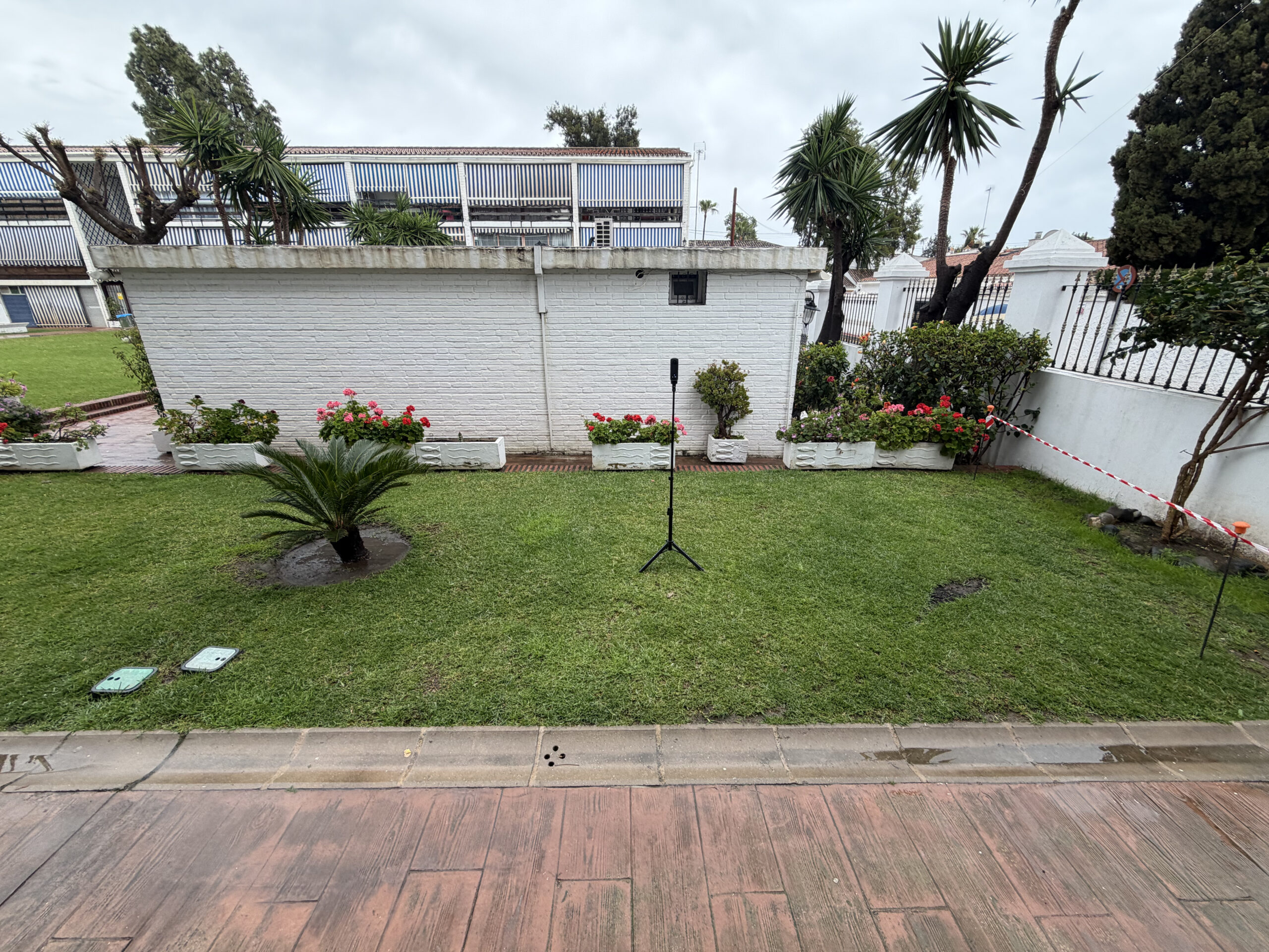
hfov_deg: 102.1
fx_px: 513
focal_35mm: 14
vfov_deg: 85.7
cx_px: 634
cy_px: 476
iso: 40
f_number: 2.2
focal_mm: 2.22
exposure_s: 1/137
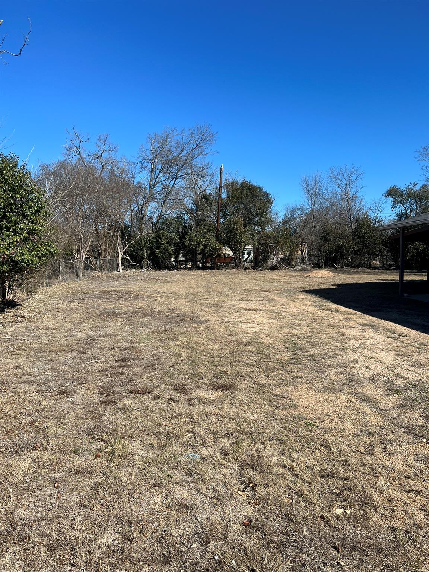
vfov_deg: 67.3
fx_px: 430
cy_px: 286
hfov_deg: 53.1
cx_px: 214
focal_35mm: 26
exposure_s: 1/3165
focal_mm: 5.7
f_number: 1.5
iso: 50
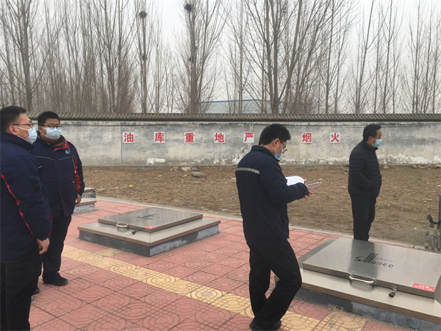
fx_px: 369
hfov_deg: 61.7
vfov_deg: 48.2
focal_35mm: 29
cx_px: 220
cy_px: 166
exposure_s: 1/218
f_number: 2.2
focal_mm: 4.15
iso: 25
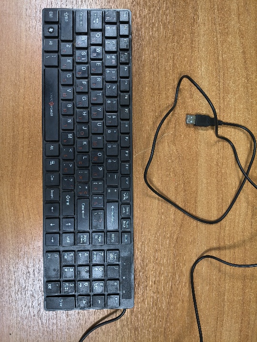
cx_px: 128
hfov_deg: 53.1
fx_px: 257
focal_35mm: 26
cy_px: 171
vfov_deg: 67.3
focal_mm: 4.81
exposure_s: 1/50
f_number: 1.8
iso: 1035
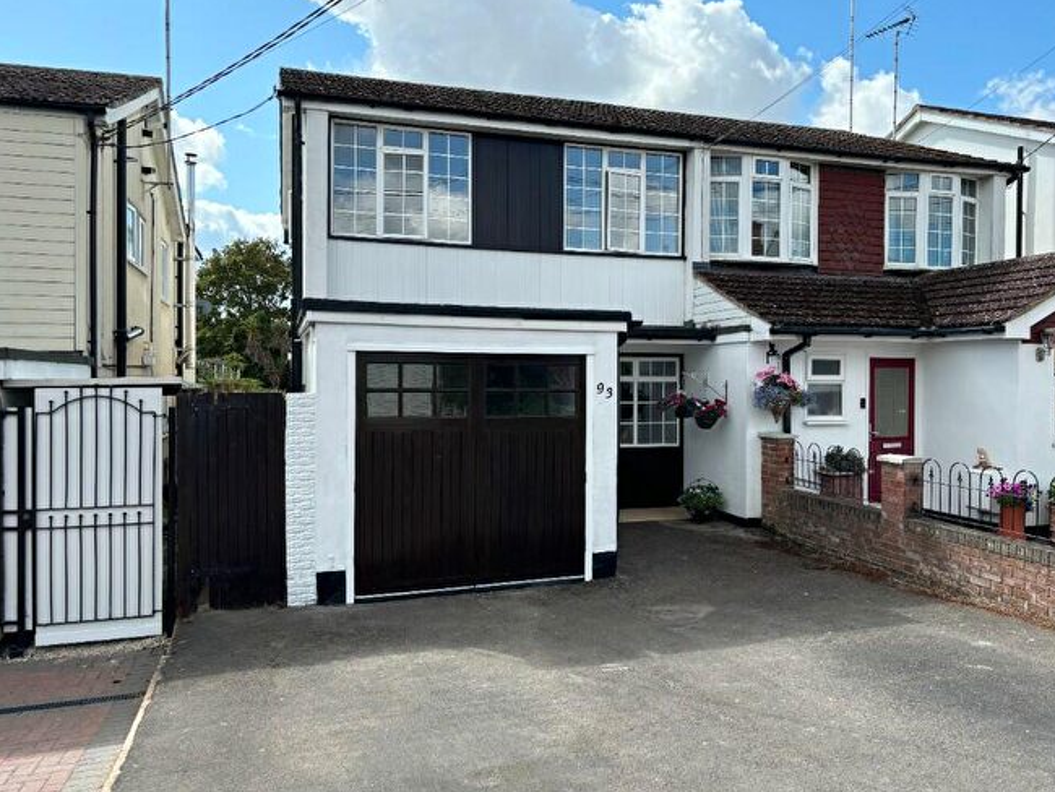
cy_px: 390
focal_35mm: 28
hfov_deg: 63.4
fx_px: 854
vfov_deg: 49.8
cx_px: 565
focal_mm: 5.96
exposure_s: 1/1567
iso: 50
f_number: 1.6
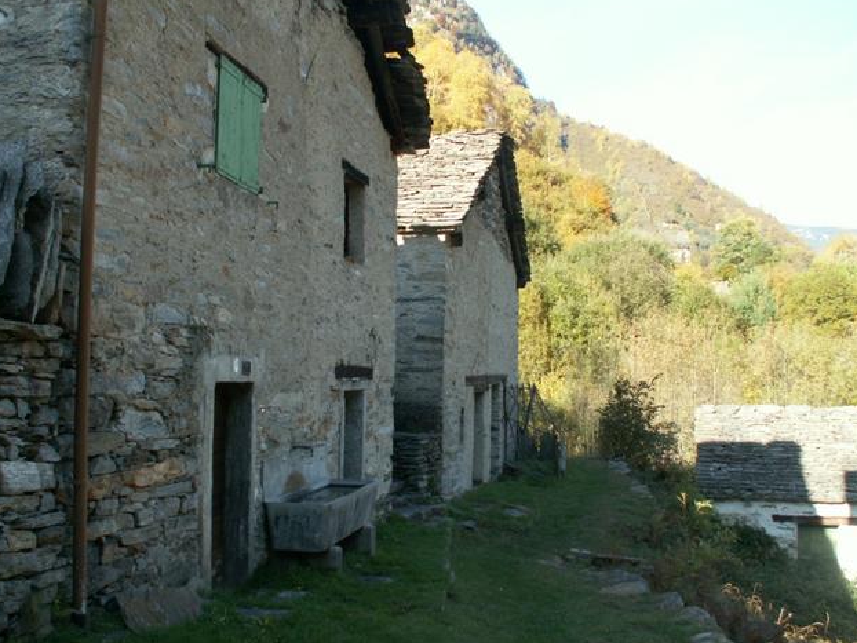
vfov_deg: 39.7
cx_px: 434
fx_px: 892
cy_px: 317
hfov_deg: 51.3
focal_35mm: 36
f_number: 4
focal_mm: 5.86
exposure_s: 1/100
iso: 50
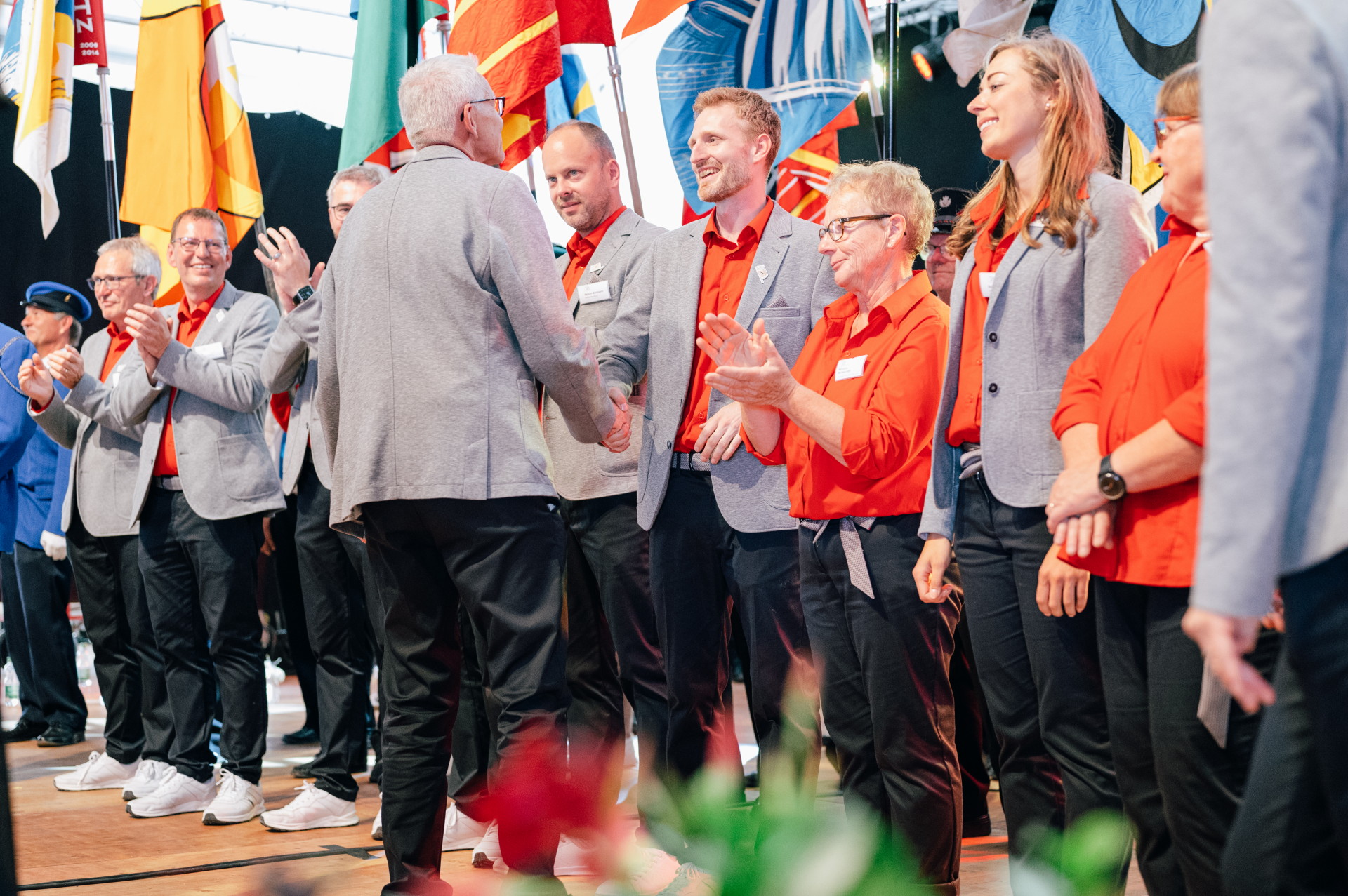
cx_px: 674
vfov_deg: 27.0
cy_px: 448
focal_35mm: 50
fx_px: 1871
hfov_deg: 39.6
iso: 4500
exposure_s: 1/250
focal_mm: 50
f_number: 2.8
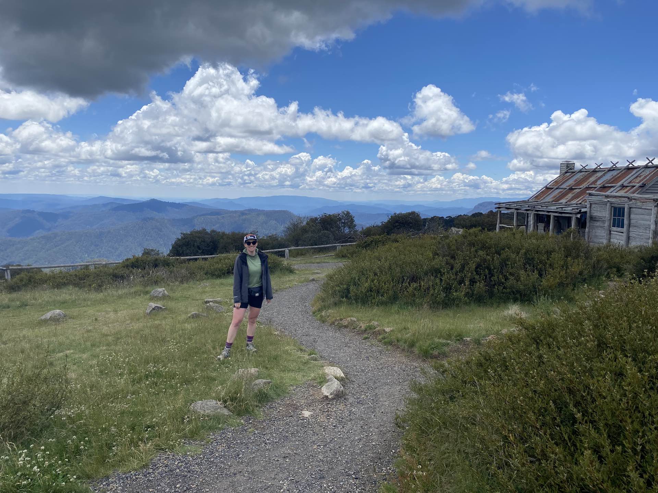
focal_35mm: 26
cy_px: 246
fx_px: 494
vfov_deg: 53.1
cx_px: 329
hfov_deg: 67.3
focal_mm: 4.25
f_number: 1.8
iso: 32
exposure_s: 1/3497
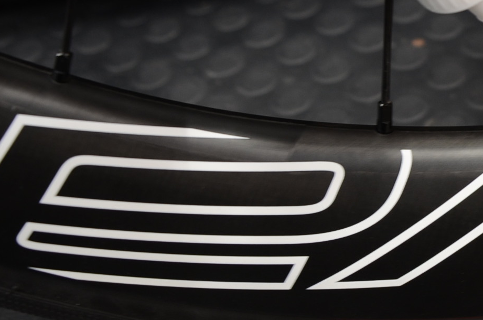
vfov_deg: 14.7
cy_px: 160
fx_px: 1236
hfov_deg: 20.7
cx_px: 573
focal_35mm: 92
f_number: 4
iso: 280
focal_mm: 23
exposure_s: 1/13
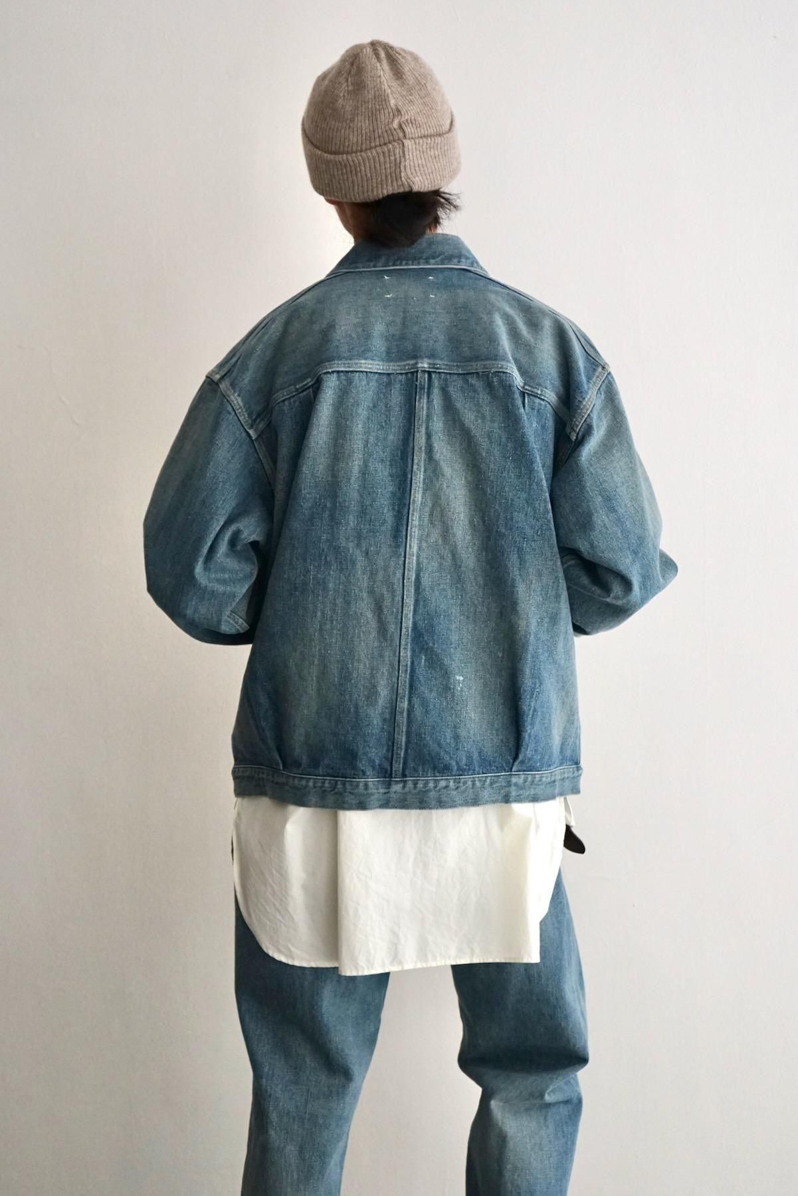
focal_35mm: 55
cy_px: 598
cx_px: 399
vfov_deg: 36.2
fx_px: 1828
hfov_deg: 24.6
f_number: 5
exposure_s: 1/160
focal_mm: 55
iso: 2000
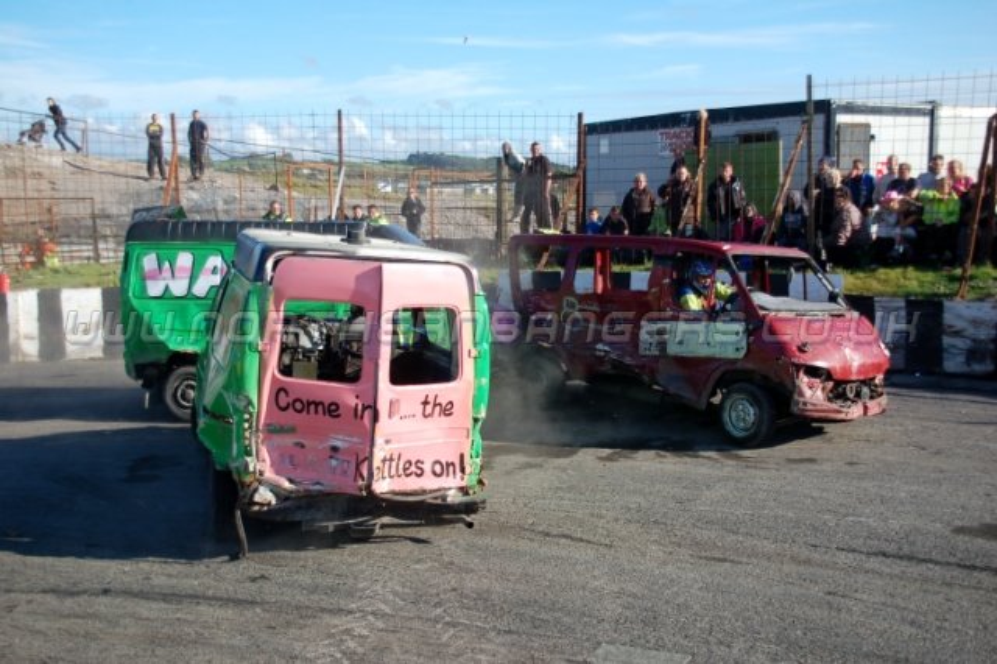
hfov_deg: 42.3
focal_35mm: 46
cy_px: 332
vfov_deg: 28.9
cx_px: 498
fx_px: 1287
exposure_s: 1/1000
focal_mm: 31
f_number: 4.5
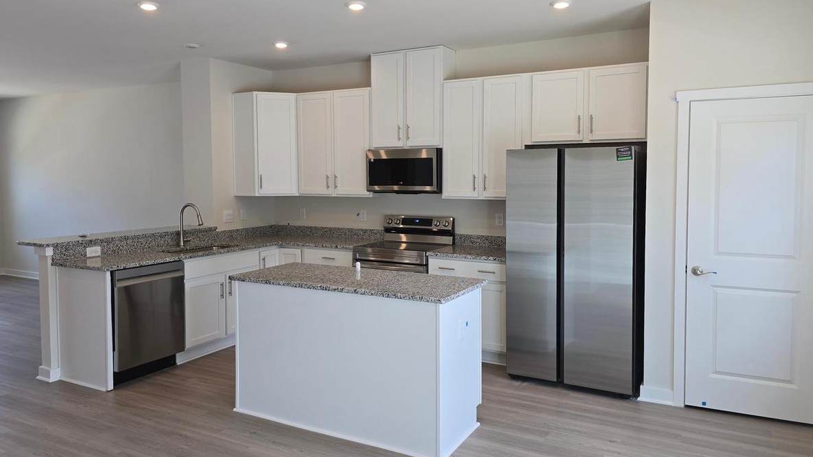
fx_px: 582
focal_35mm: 27
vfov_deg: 42.9
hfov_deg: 69.9
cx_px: 406
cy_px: 219
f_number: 1.7
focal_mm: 6.3
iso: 64
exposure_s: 1/120
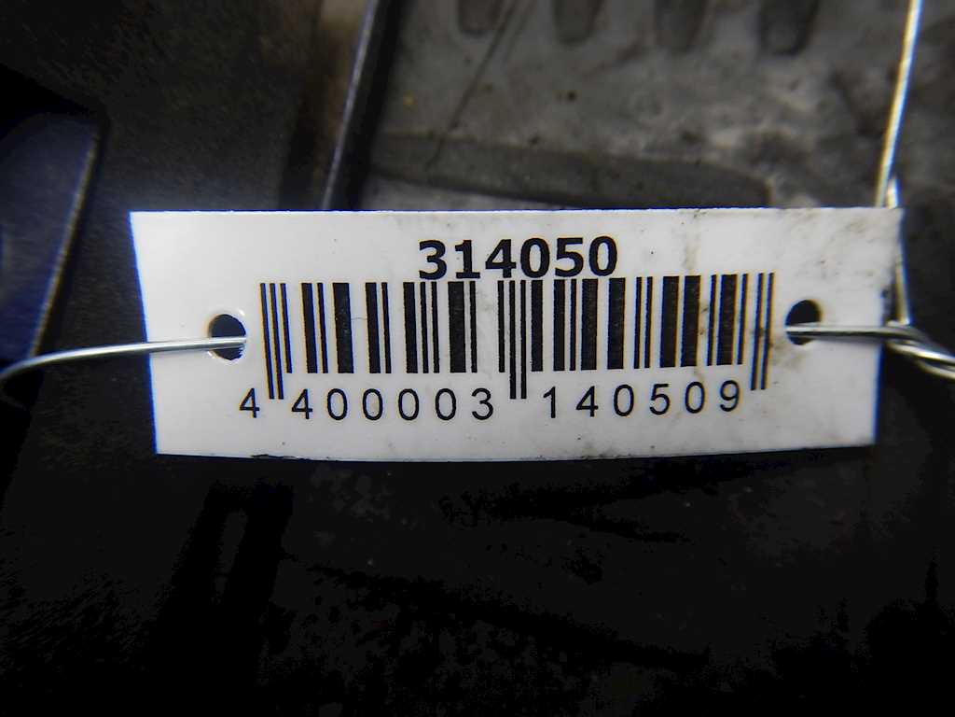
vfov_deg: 56.8
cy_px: 358
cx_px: 478
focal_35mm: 24
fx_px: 662
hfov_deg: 71.6
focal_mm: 4.3
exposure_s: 1/30
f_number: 2.8
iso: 200
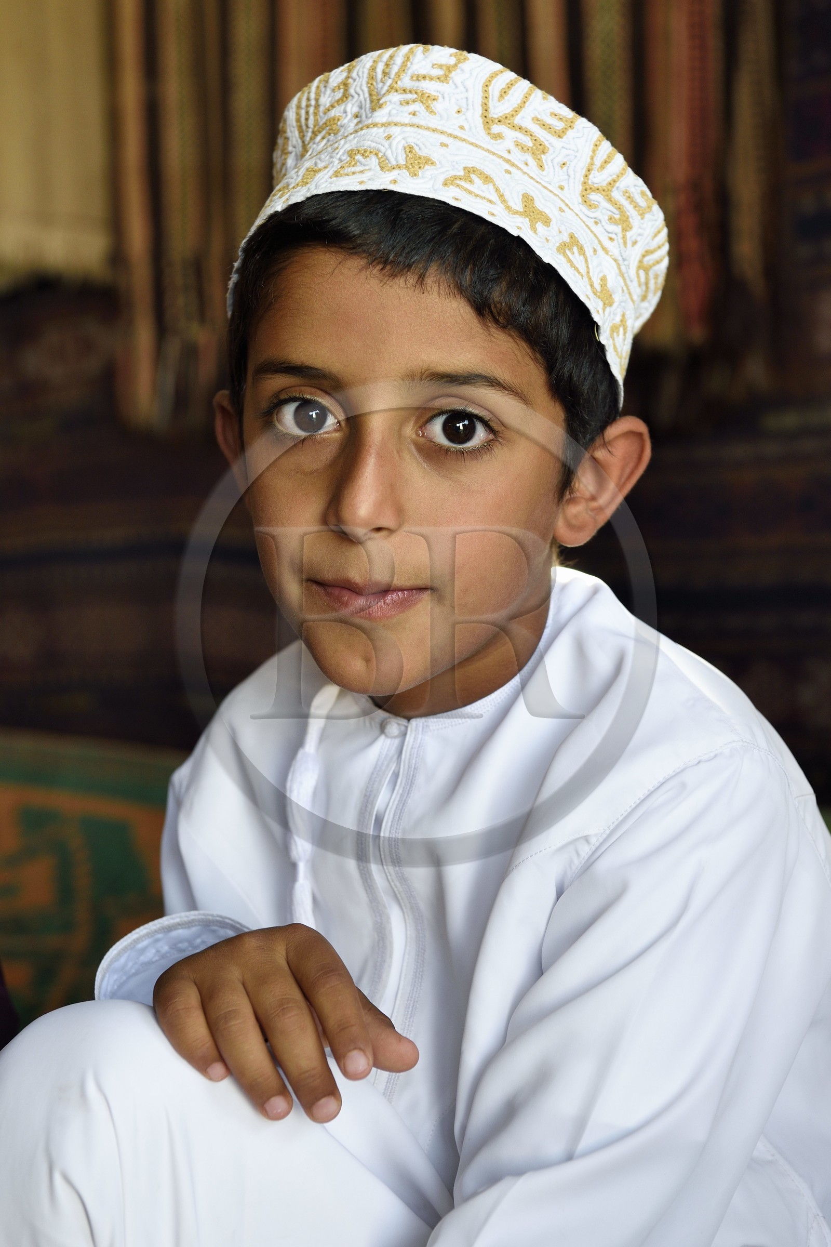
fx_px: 2250
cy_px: 624
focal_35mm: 65
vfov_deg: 31.0
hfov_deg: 20.9
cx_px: 416
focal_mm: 65
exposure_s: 1/125
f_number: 5.6
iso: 800
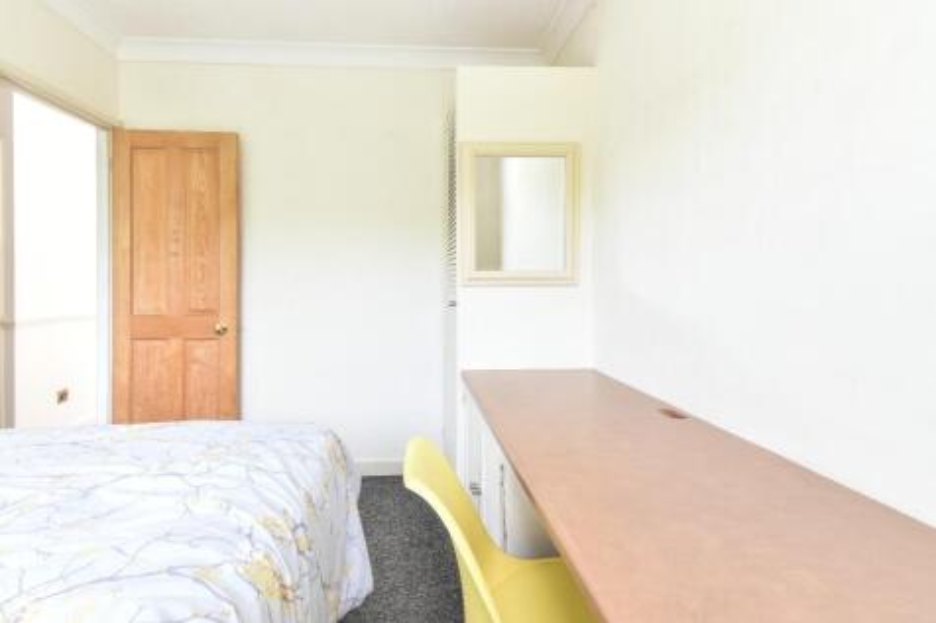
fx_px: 390
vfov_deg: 77.3
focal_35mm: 15
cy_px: 312
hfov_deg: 100.4
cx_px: 468
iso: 200
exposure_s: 1/4
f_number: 9
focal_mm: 10
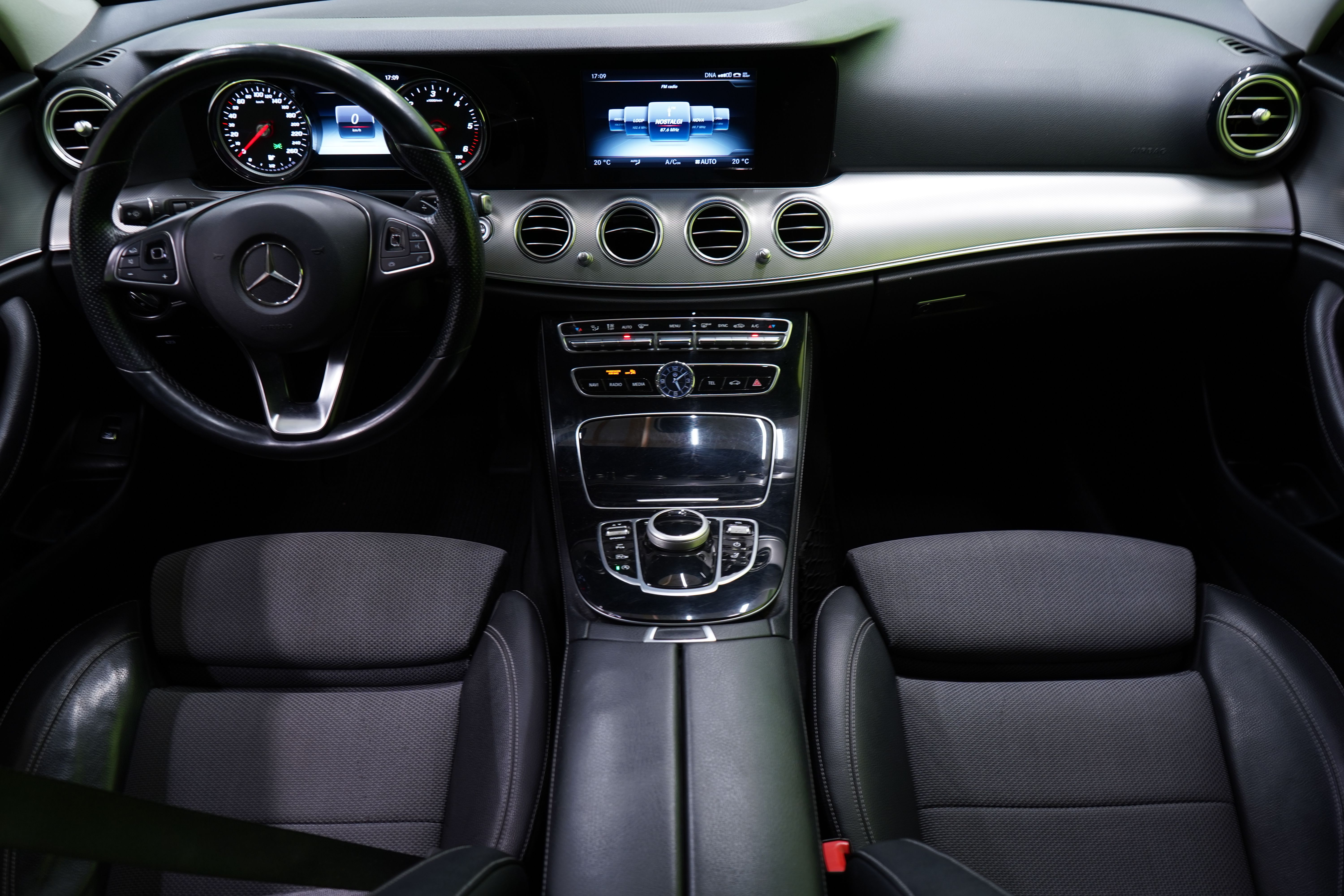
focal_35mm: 28
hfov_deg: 65.5
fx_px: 1045
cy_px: 448
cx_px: 672
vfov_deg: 46.4
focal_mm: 28
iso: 400
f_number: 5.6
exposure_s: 1/8
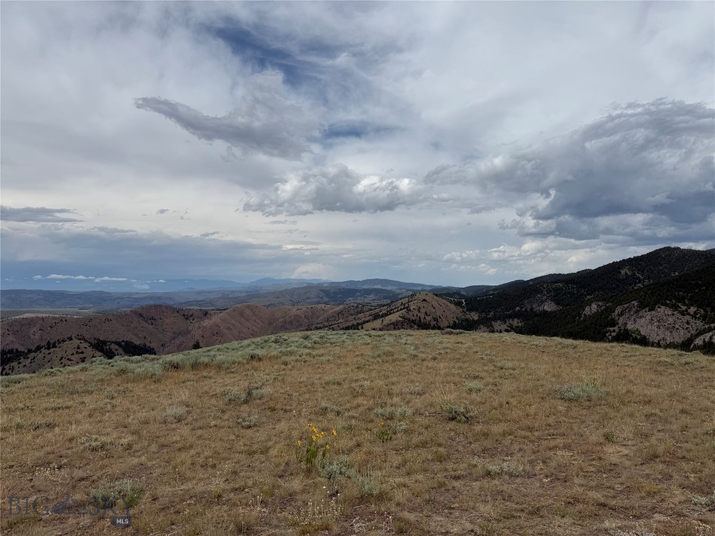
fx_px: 496
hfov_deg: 71.6
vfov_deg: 56.8
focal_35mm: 24
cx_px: 358
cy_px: 268
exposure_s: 1/10309
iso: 80
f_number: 1.78
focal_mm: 6.76
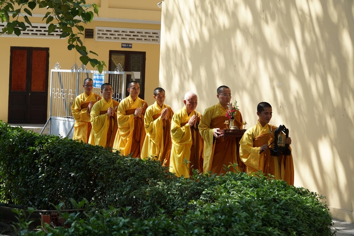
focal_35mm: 92
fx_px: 899
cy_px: 118
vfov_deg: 14.9
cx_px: 177
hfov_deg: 22.3
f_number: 5.6
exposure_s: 1/250
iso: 250
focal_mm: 61
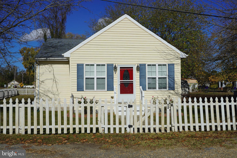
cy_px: 79
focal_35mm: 36
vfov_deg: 36.9
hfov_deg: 53.1
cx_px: 118
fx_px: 237
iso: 100
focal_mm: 36
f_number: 10
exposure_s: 1/500
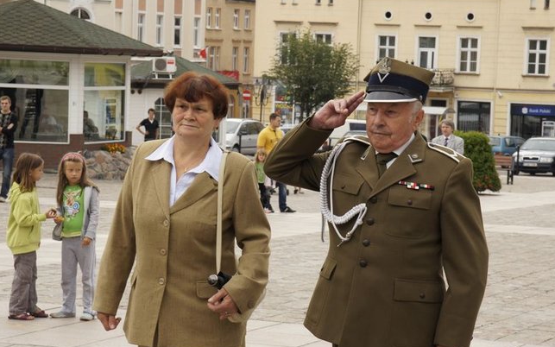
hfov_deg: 19.3
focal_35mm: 108
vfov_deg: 12.1
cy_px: 166
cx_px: 278
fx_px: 1634
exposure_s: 1/200
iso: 400
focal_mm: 70
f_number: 13
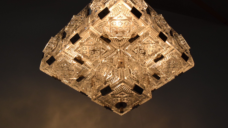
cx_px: 123
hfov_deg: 52.7
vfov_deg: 31.0
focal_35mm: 38
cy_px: 45
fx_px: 230
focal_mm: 22
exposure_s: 1/500
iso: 1600
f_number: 11
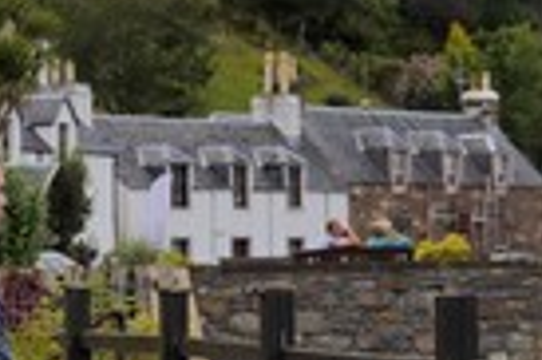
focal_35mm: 203
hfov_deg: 10.1
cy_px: 154
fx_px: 3053
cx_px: 558
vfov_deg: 6.7
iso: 400
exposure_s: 1/80
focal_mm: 66
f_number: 7.1
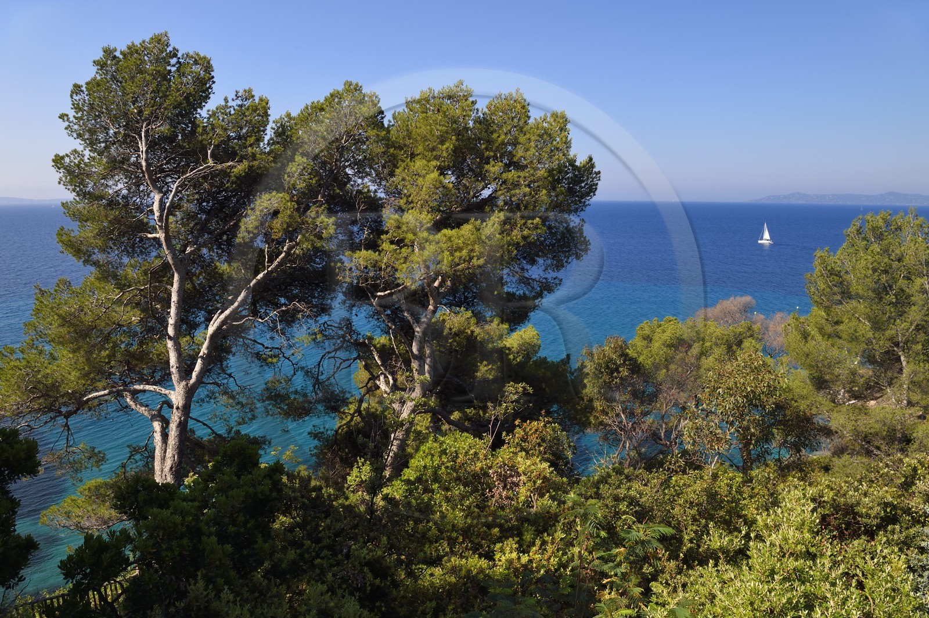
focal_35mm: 24
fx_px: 619
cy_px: 309
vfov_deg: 53.1
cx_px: 464
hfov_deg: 73.8
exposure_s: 1/320
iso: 200
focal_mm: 24
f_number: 11
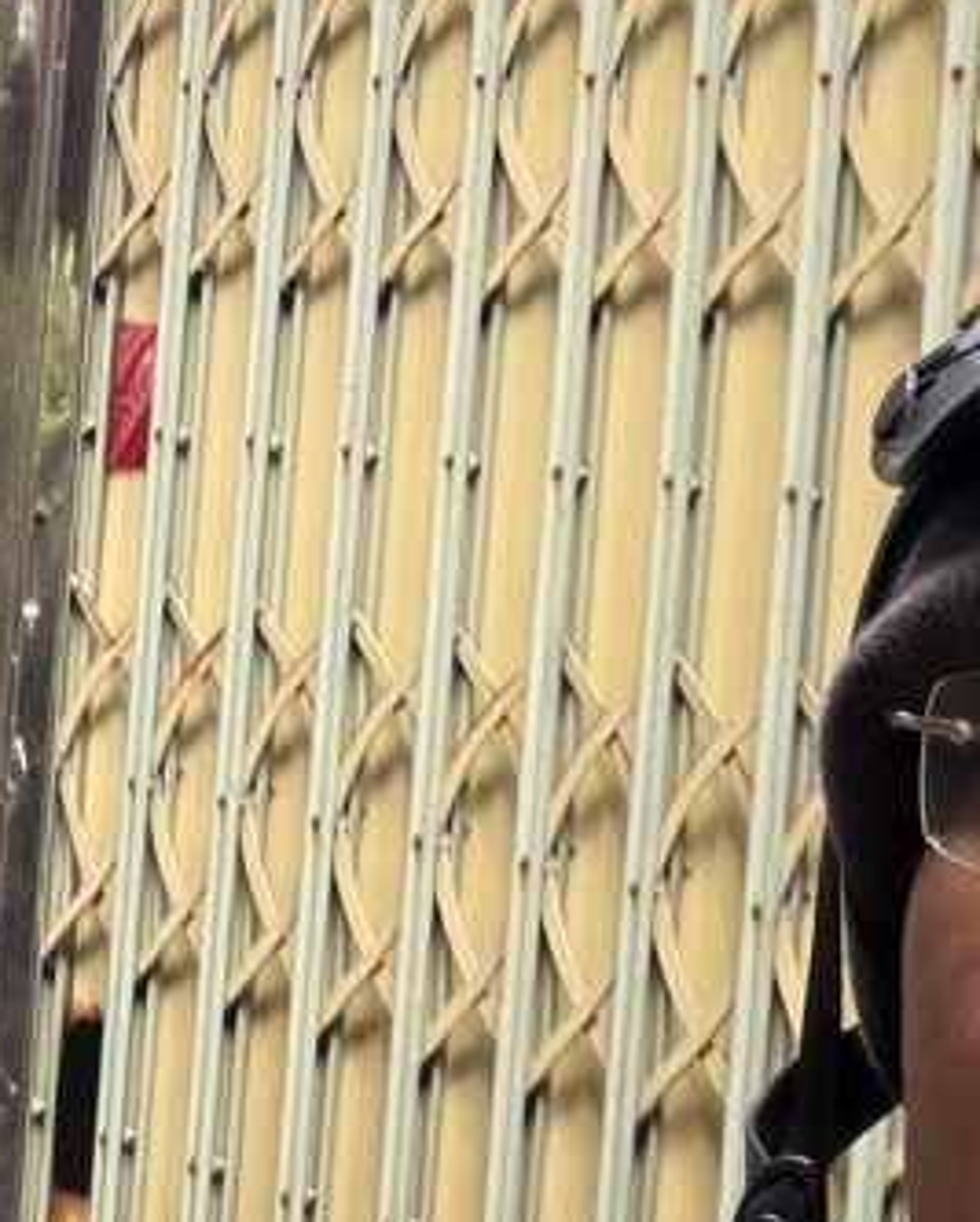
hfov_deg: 17.1
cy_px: 246
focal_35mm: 90
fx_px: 3259
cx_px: 334
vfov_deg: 21.0
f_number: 1.9
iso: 125
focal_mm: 2.71
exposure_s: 1/60
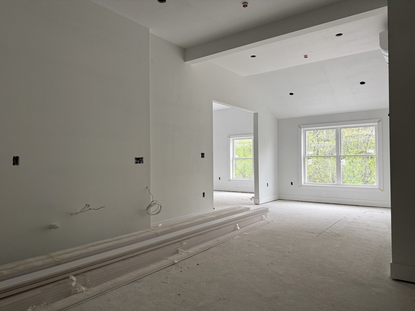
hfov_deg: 71.6
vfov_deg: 56.8
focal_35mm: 24
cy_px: 156
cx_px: 208
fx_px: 288
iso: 160
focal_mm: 6.76
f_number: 1.78
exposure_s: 1/121
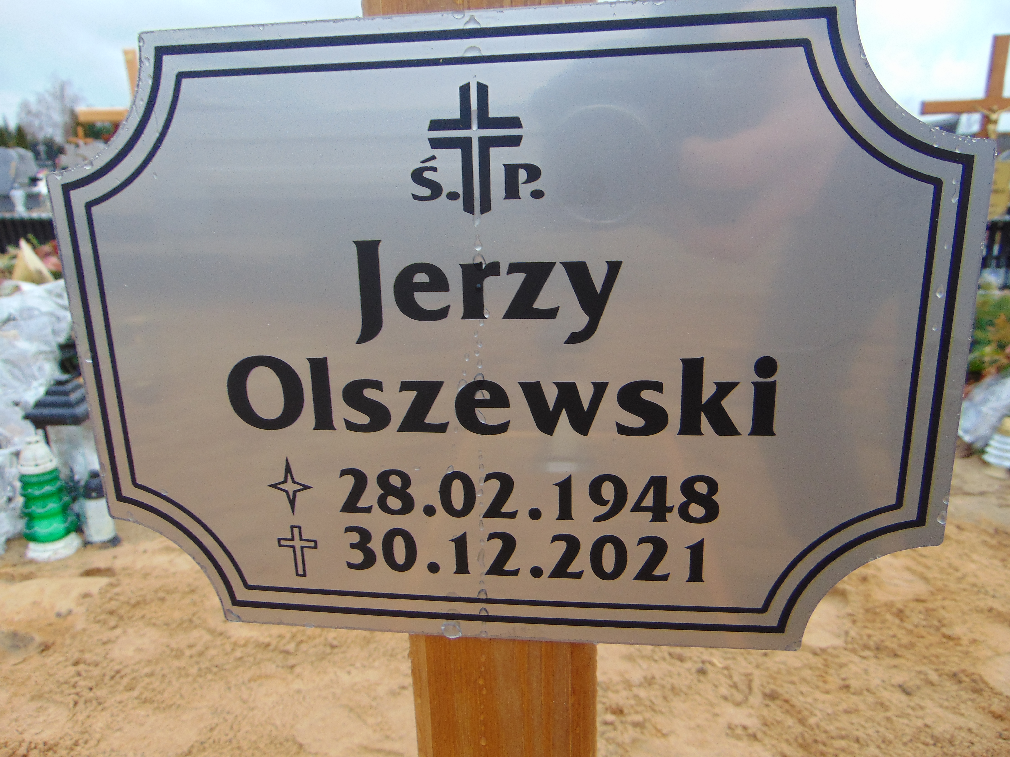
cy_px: 378
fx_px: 729
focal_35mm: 25
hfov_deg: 69.4
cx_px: 505
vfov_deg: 54.9
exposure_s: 1/80
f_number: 3
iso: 80
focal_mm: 4.5
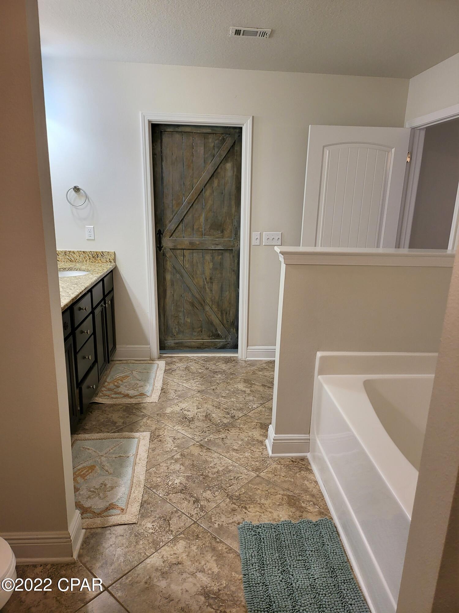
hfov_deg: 56.8
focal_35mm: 24
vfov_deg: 71.6
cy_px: 306
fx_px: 424
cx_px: 230
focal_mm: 5
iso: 250
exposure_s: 1/120
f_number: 1.8
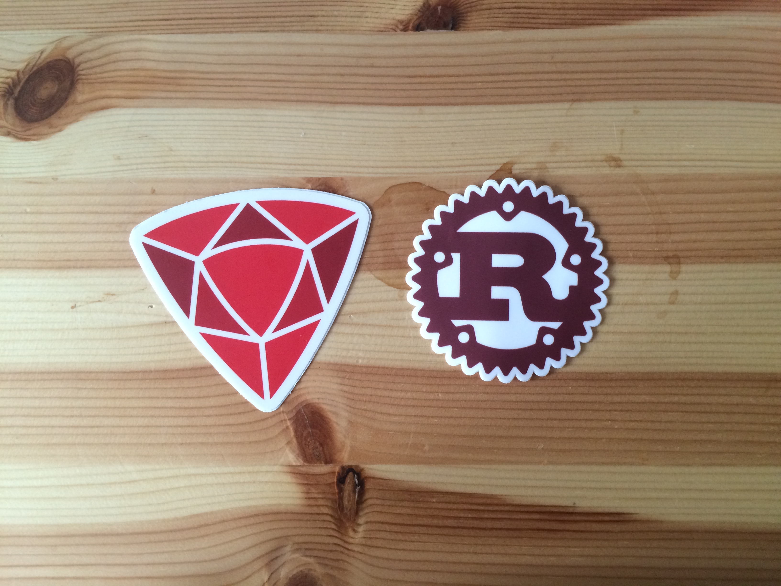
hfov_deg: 61.7
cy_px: 293
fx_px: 654
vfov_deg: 48.2
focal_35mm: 29
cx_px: 390
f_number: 2.2
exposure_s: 1/30
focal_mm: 4.15
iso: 125
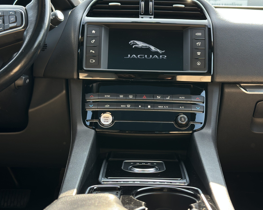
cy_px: 106
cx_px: 142
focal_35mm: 51
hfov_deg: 36.6
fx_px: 397
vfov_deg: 29.7
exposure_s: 1/214
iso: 80
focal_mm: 6.86
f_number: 1.78
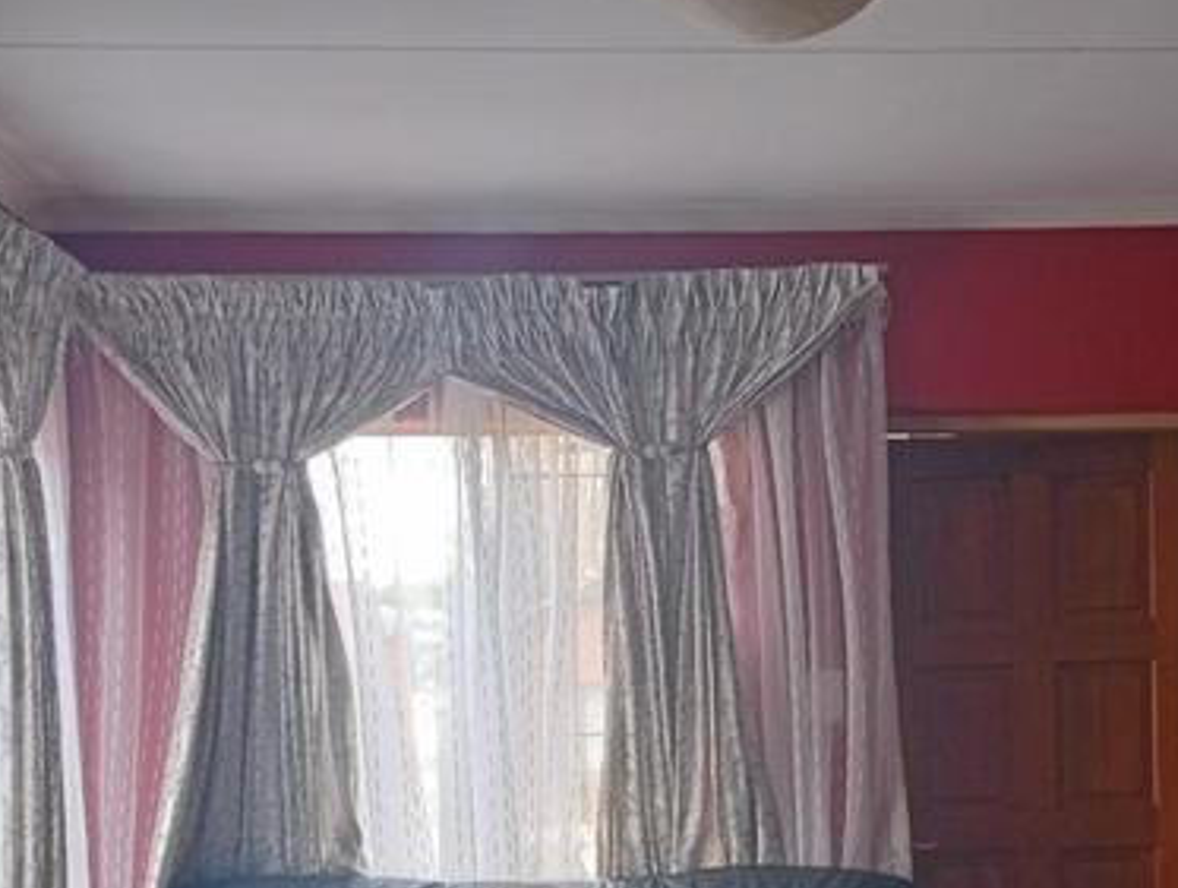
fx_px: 2045
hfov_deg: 32.0
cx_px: 736
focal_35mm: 60
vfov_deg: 23.9
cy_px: 777
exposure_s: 1/33.3
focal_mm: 3.98
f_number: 1.8
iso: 283
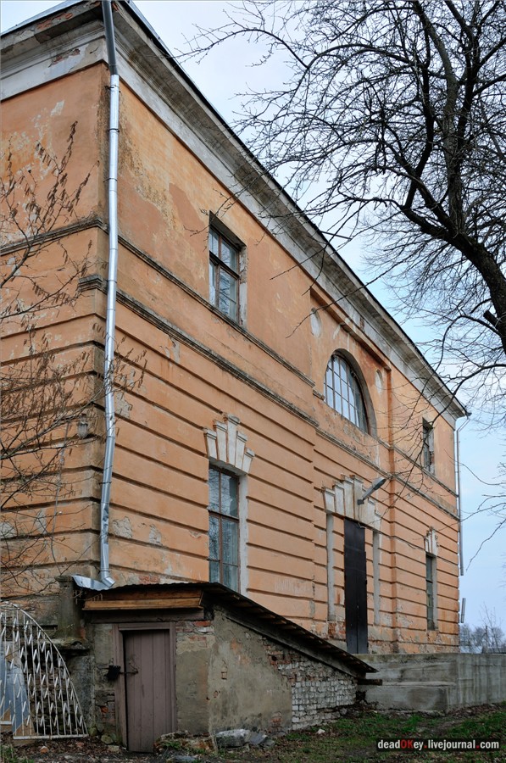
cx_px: 253
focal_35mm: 36
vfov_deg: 53.2
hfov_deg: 36.8
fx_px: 762
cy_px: 382
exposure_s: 1/400
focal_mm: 24
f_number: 6.3
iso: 160
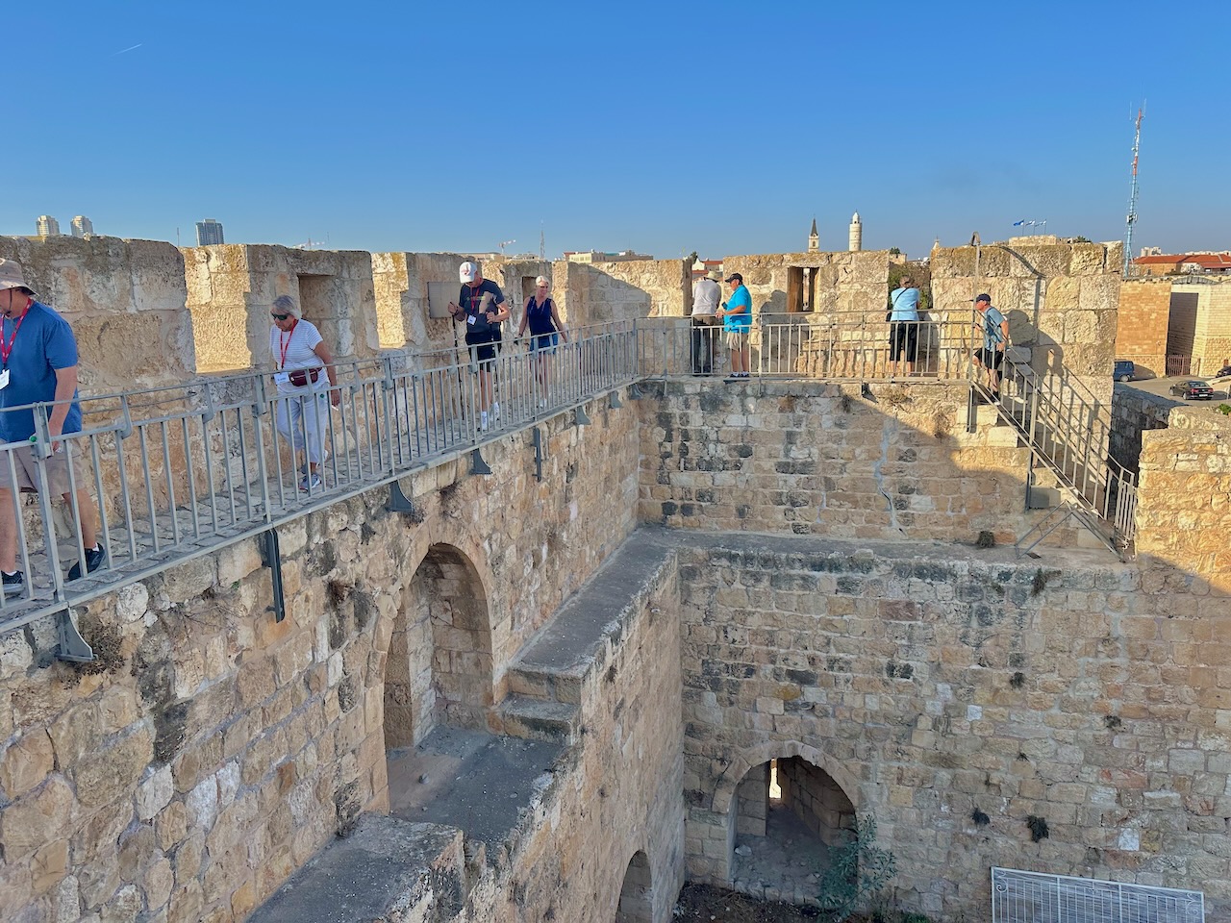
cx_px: 616
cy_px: 462
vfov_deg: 56.8
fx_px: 853
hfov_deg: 71.6
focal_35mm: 24
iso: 80
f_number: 1.78
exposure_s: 1/3247
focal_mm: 6.86
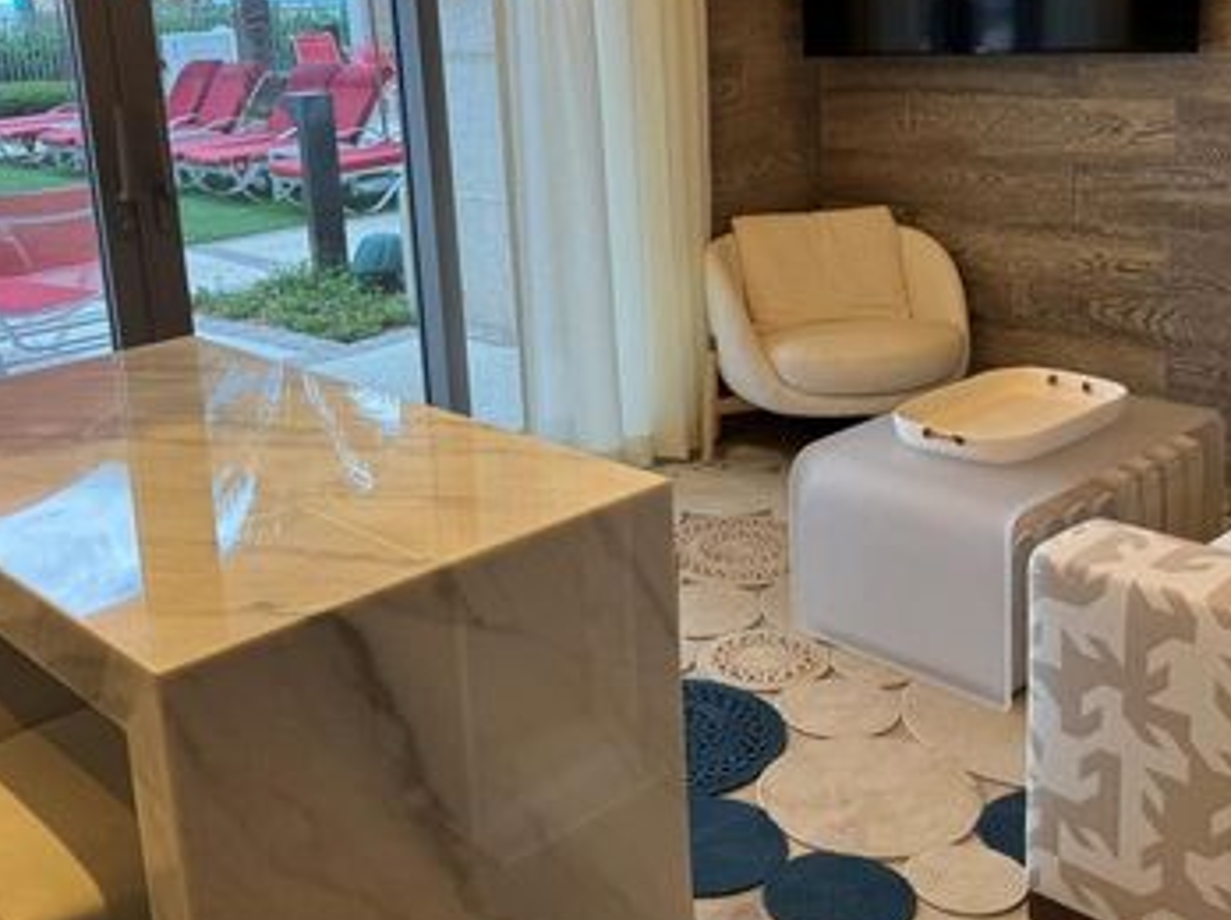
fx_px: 1456
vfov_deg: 34.9
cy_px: 341
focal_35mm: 41
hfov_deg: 45.8
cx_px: 584
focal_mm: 6.76
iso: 50
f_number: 1.78
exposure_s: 1/136
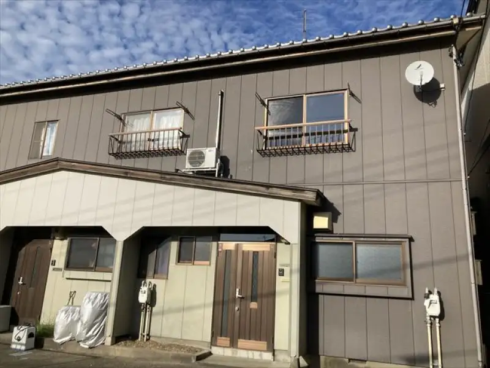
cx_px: 245
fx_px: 396
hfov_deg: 63.4
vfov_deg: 49.7
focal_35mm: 28
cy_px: 184
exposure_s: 1/2558
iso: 20
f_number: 1.8
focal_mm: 3.99
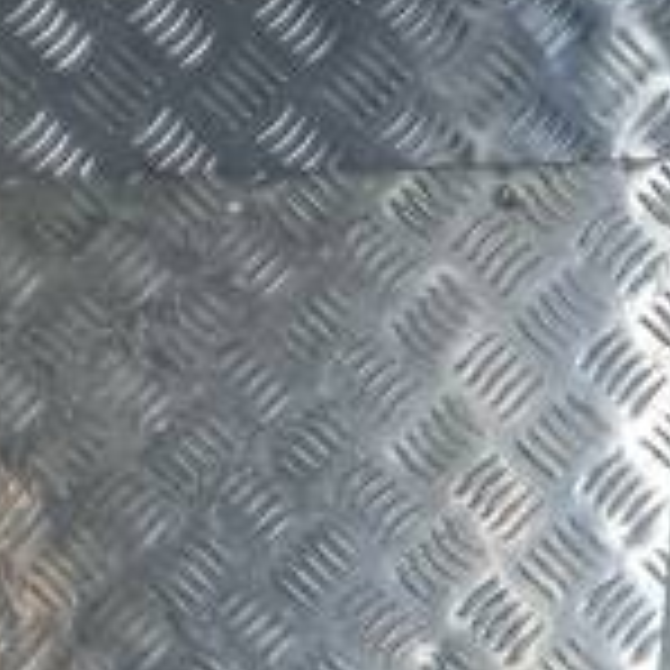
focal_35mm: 152
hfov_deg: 9.3
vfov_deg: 10.6
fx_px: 3328
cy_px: 1300
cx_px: 1943
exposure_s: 1/50
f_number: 1.8
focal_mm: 4.6
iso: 25
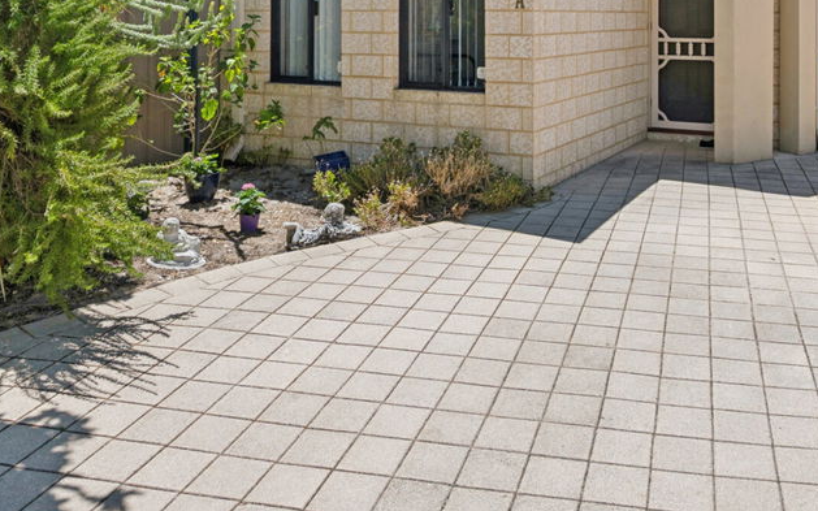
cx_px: 550
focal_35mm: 34
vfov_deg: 34.6
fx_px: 758
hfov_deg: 55.4
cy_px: 27
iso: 100
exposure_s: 1/400
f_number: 8
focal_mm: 14
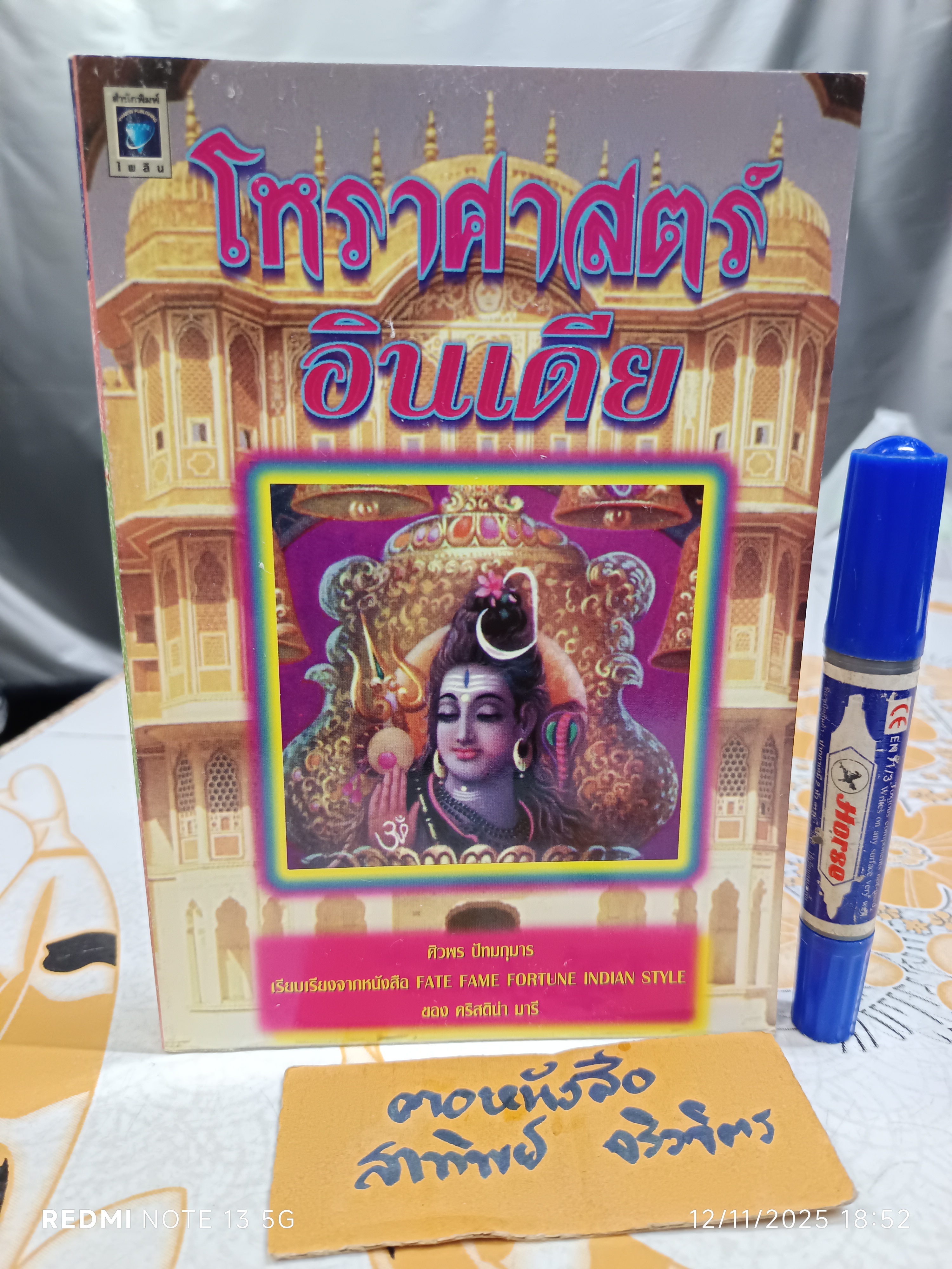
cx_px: 476
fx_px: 880
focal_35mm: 24
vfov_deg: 71.6
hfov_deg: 56.8
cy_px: 634
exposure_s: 1/25
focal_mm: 5.31
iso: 1430
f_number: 1.7
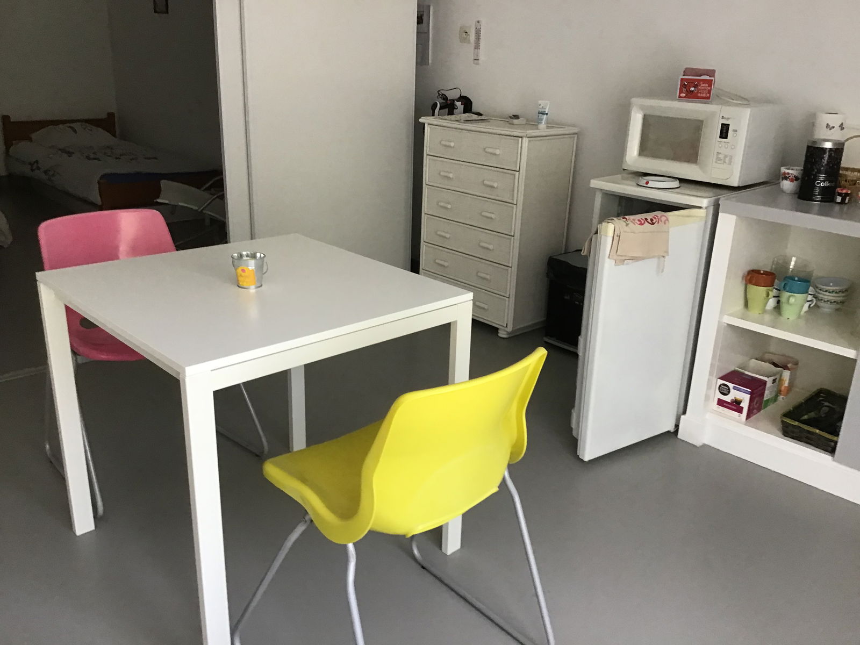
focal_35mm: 31
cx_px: 430
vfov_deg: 45.4
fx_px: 770
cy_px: 322
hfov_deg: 58.4
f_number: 2.4
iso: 125
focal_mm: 3.3
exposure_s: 1/33
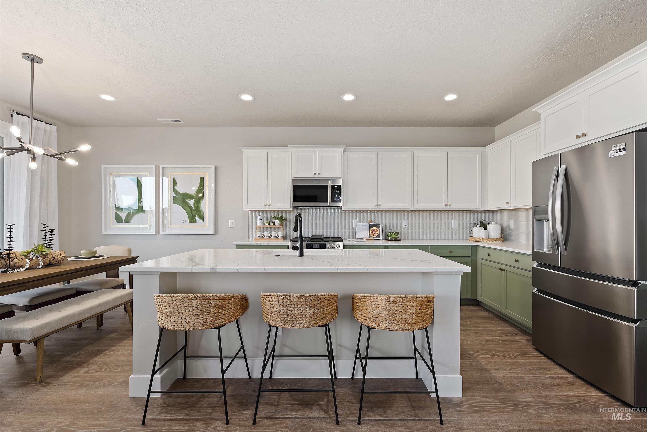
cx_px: 324
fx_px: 270
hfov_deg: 100.4
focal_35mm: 15
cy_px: 216
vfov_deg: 77.4
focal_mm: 15
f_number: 6.3
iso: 320
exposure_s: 1/3
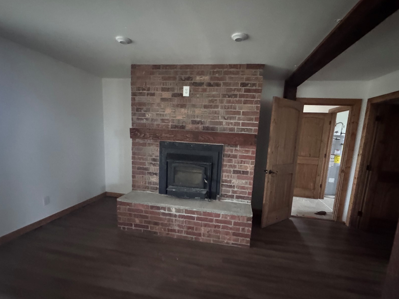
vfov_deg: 74.6
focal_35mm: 17
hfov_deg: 91.0
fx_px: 196
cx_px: 204
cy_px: 164
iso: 2000
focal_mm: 2.22
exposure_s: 1/30
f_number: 2.2
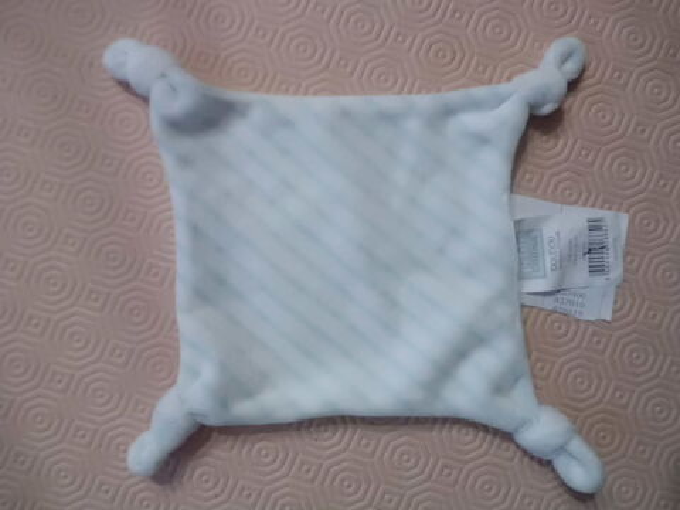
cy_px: 255
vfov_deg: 53.1
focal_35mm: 26
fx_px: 511
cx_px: 340
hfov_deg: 67.3
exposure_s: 1/50
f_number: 3.2
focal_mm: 4.6
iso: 800
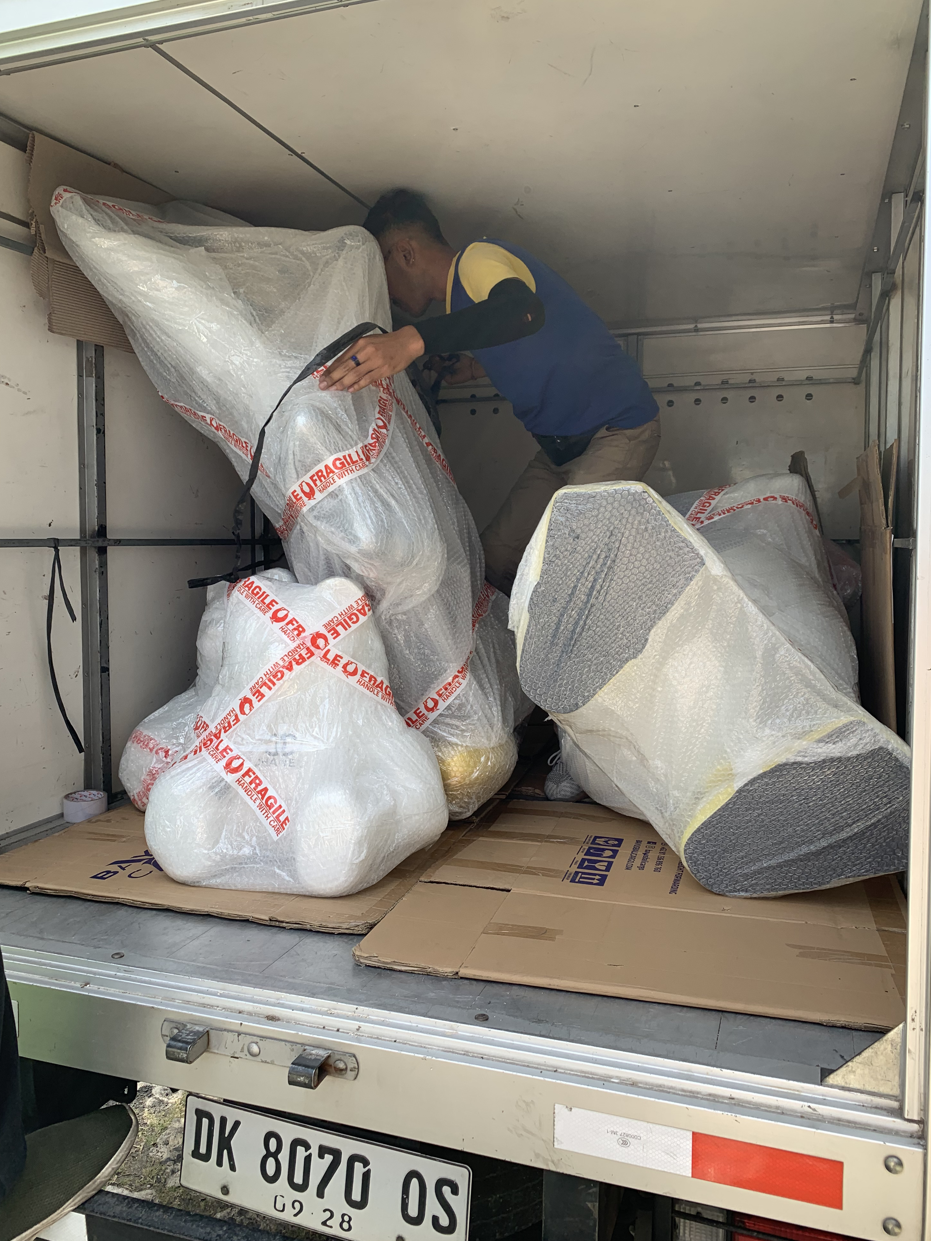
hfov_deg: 51.4
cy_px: 601
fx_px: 968
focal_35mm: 27
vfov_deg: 65.3
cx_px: 459
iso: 25
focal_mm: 4.25
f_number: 1.8
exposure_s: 1/337
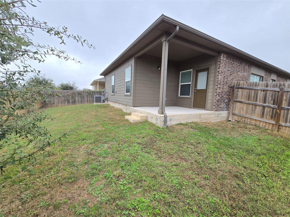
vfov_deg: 89.9
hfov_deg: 106.2
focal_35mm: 13
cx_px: 145
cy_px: 108
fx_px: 109
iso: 50
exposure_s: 1/127
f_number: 2.2
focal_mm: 2.2
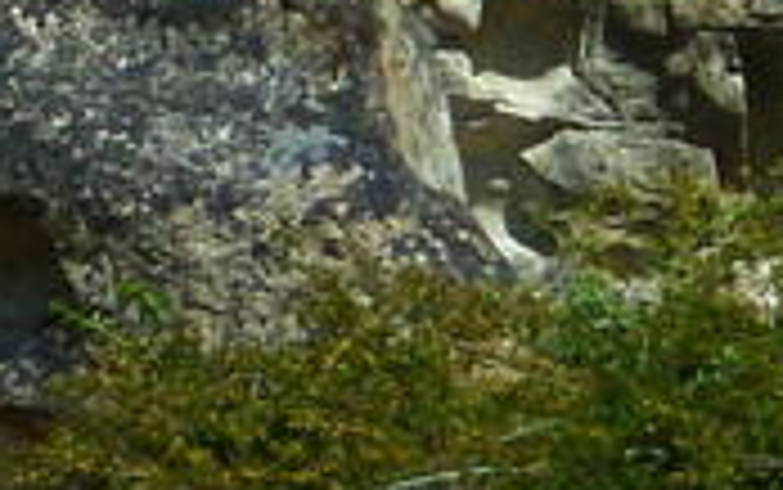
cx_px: -1966
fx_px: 13516
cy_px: -1110
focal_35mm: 633
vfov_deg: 2.1
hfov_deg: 3.2
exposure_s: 1/320
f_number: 5
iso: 80
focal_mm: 14.5
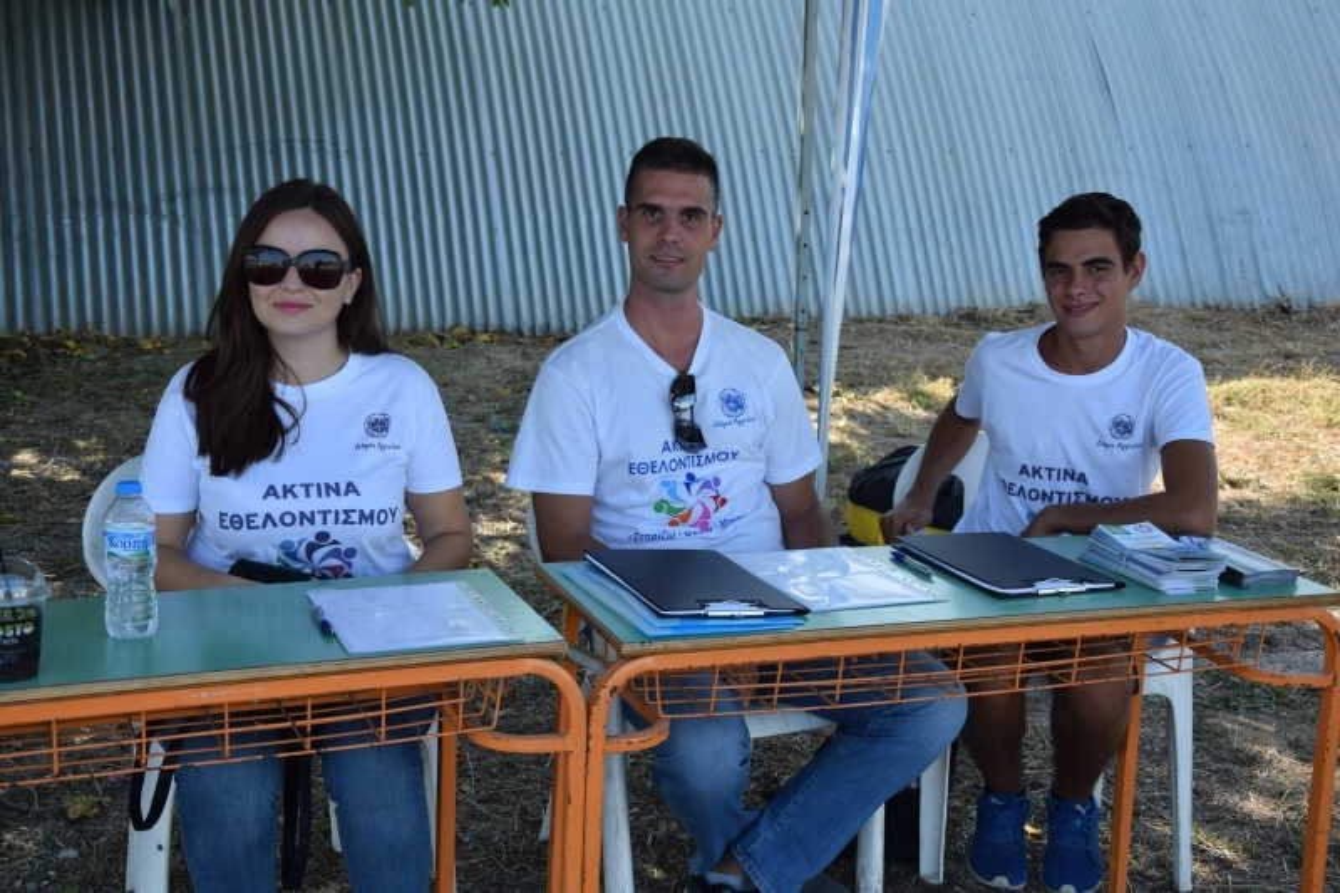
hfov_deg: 41.1
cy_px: 446
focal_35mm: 48
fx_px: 1786
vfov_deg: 28.1
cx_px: 670
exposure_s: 1/125
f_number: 5.6
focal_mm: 32
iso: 100
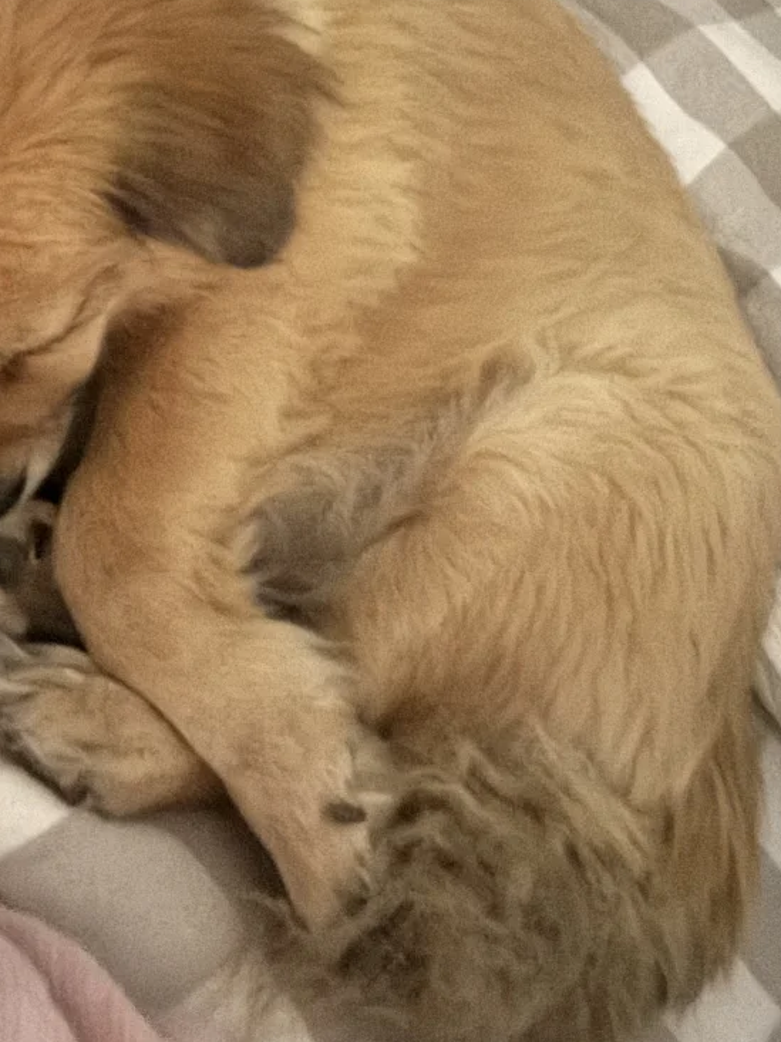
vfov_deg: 31.6
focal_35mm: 59
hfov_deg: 24.8
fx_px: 1775
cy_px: 161
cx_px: 421
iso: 1600
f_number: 1.9
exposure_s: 1/4
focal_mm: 2.69
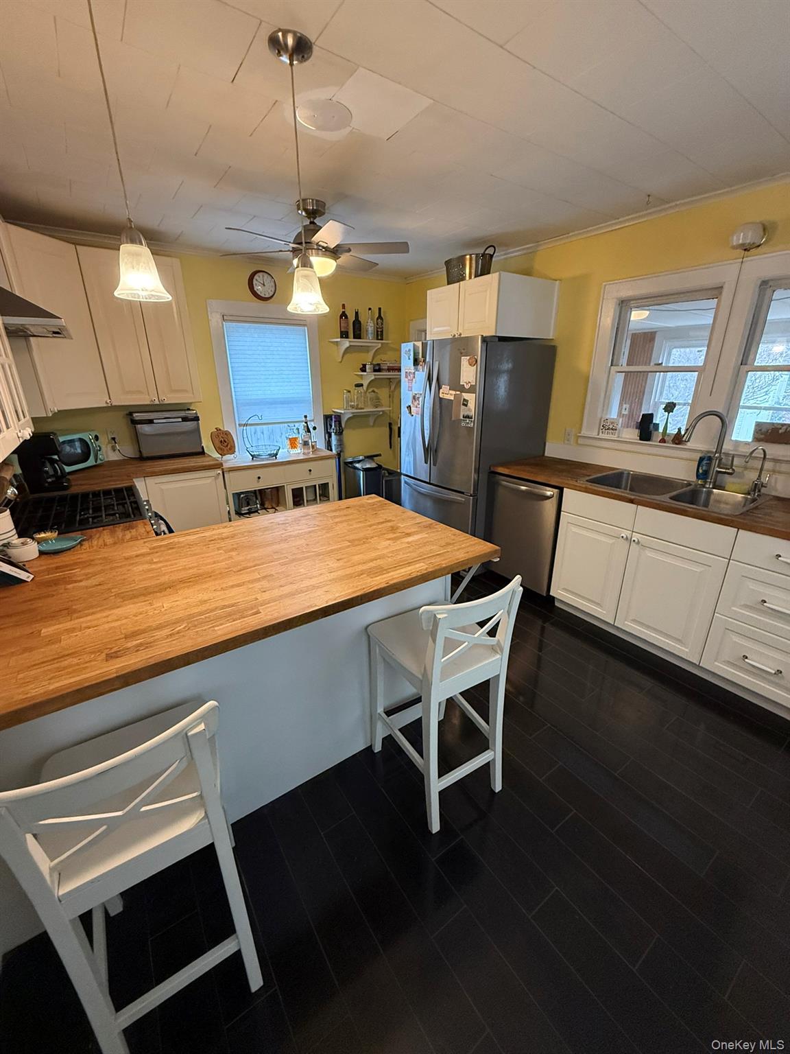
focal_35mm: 14
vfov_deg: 102.1
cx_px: 395
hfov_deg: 85.7
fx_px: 426
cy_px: 527
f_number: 2.2
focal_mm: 2.22
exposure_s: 1/120
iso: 640
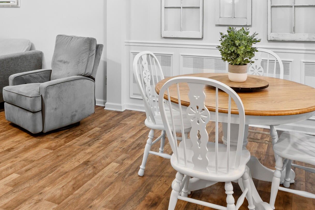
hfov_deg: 51.9
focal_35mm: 37
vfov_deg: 33.3
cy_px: 5
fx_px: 324
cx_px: 152
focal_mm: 10
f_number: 8
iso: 100
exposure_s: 1.3
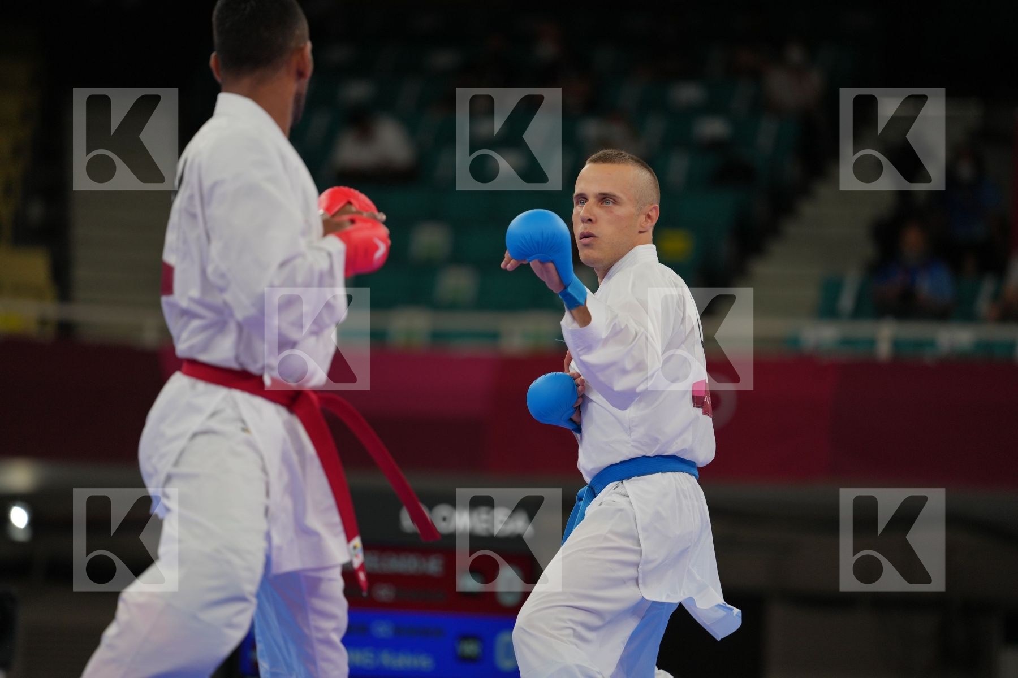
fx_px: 5655
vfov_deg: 6.9
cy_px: 339
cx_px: 509
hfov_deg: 10.3
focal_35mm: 200
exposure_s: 1/1000
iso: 400
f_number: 2.8
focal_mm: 200
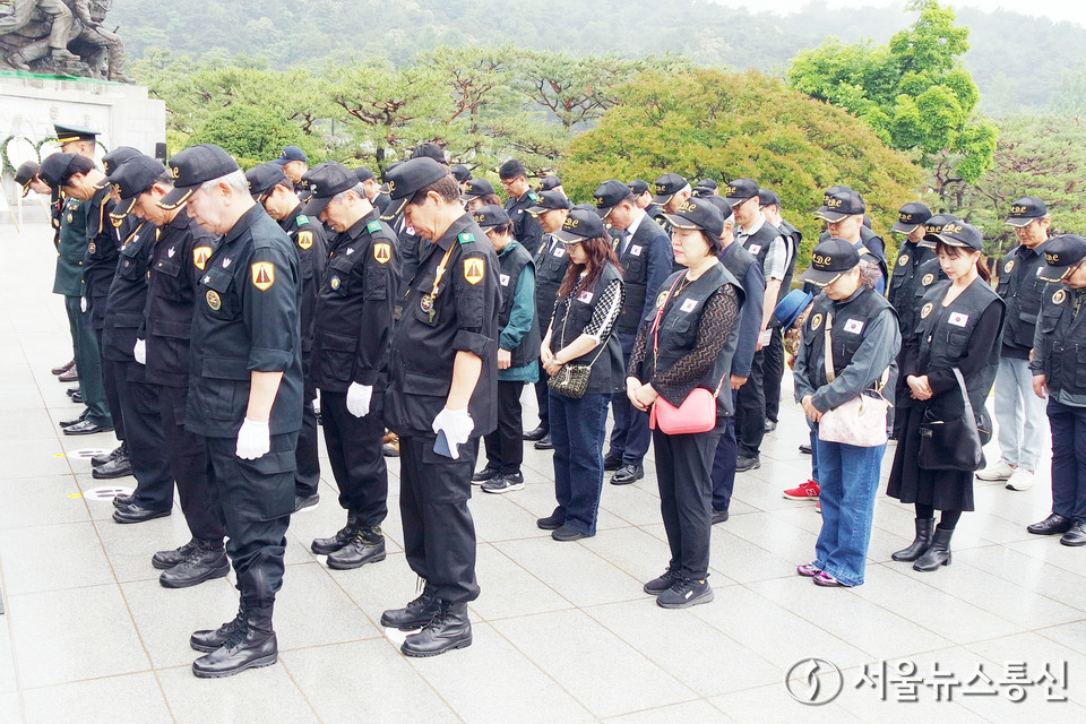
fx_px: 724
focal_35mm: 24
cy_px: 362
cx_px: 543
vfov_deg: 53.1
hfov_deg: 73.7
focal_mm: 9
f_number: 5
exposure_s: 1/100
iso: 200
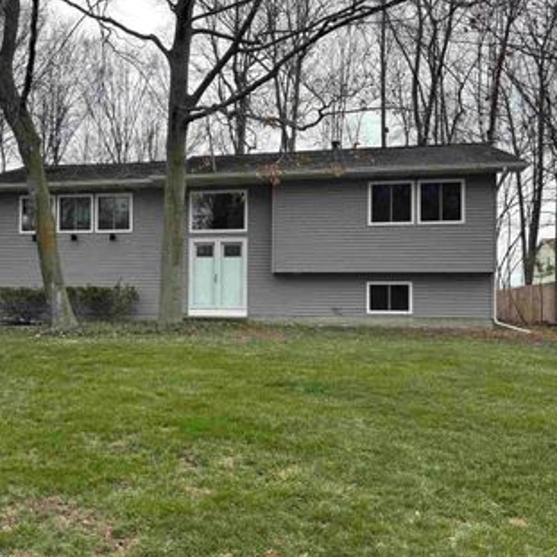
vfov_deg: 44.9
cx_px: 188
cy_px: 280
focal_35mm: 37
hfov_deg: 44.3
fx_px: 674
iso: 50
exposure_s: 1/657
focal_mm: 5.96
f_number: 1.6
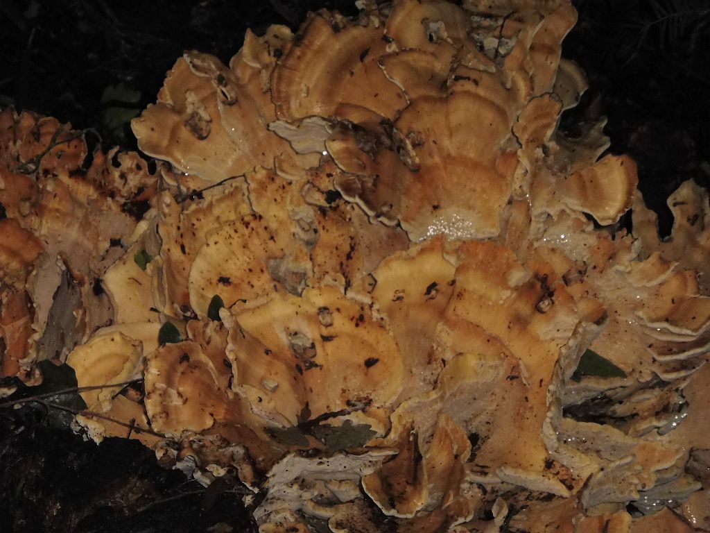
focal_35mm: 187
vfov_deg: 7.9
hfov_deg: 10.6
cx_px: 355
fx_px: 3836
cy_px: 266
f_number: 5.5
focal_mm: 33.3
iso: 800
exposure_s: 1/125
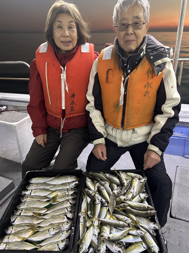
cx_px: 93
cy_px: 127
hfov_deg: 51.3
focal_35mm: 27
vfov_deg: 65.3
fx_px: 197
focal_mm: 5.7
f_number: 1.5
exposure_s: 1/40
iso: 640
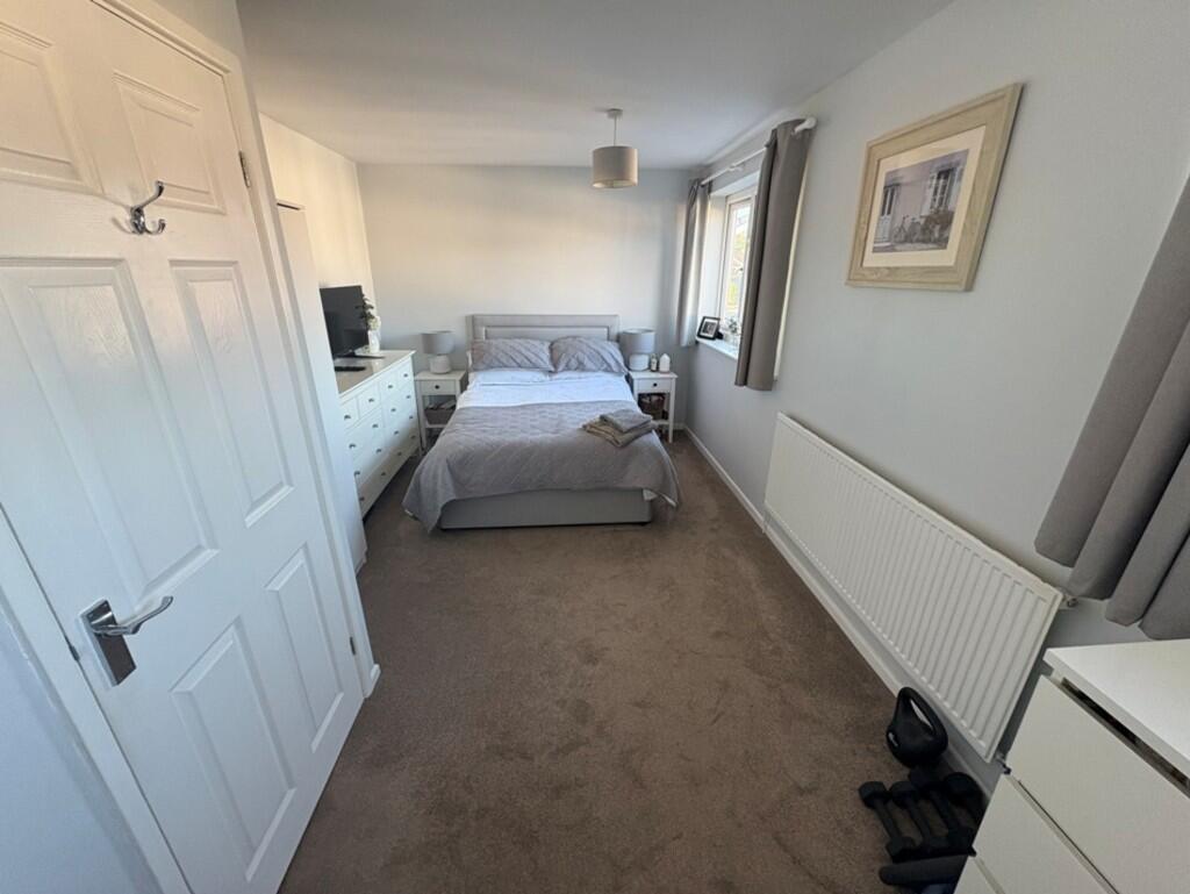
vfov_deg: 85.7
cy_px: 447
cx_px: 595
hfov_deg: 102.0
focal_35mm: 14
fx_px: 482
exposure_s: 1/99
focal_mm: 2.22
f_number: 2.2
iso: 160
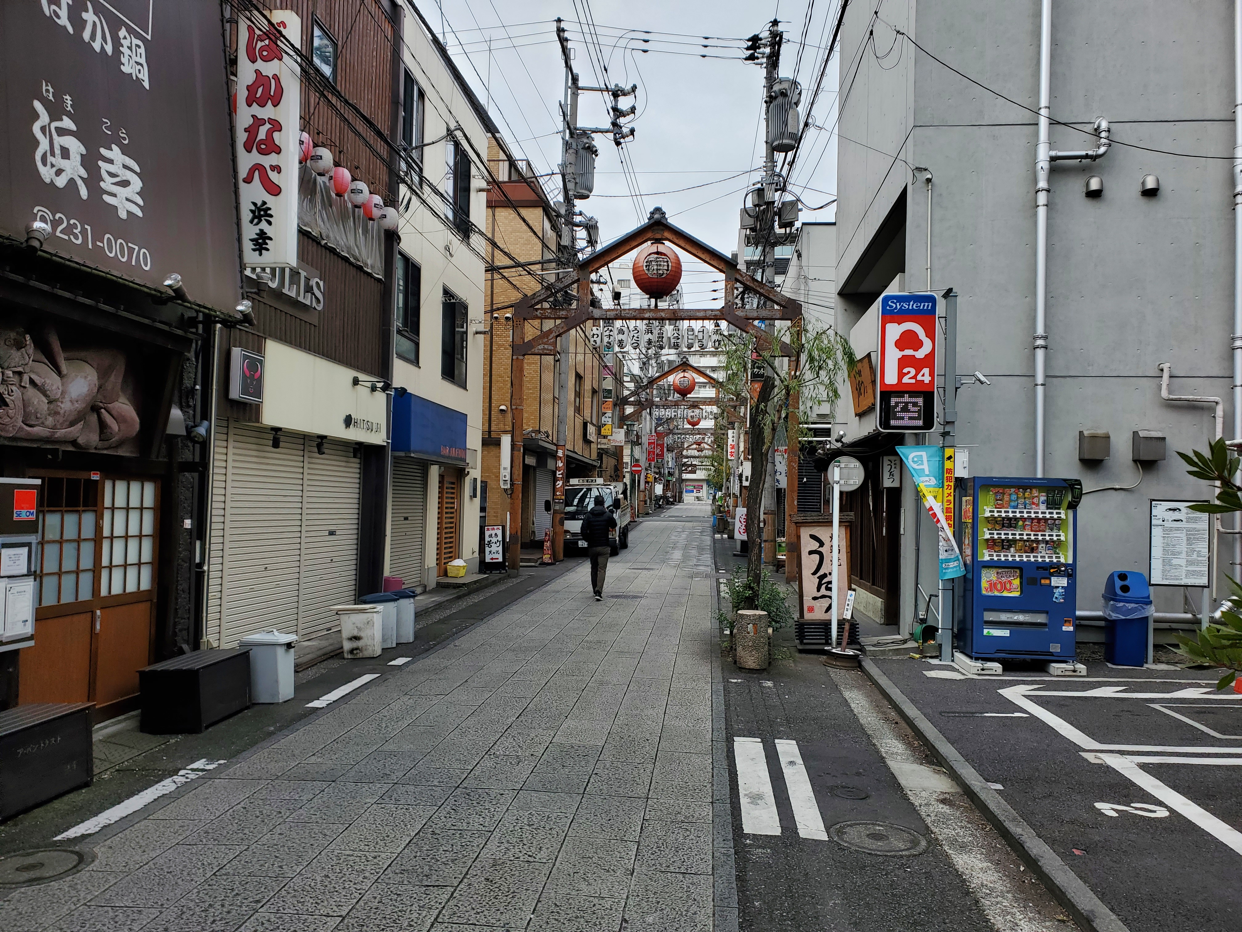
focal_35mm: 26
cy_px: 466
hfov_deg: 67.3
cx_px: 621
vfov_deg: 53.1
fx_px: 933
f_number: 2.4
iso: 50
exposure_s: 1/997
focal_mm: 4.3
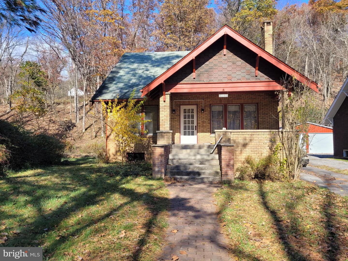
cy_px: 130
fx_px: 261
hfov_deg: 67.3
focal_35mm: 26
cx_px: 174
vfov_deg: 53.1
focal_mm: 5.4
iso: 40
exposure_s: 1/823
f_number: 1.8
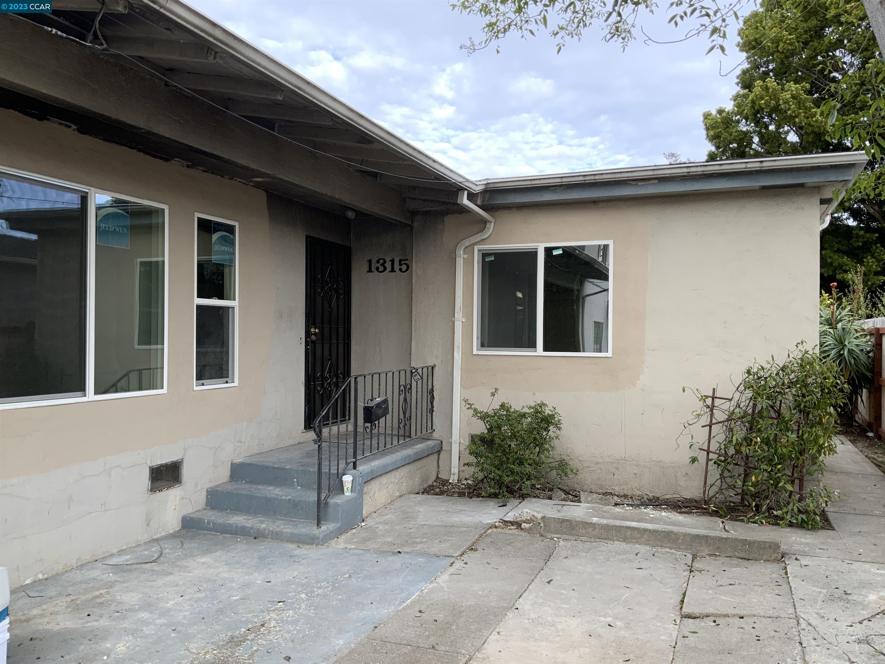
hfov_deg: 61.7
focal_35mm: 29
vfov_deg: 48.2
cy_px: 332
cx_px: 442
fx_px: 741
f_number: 1.8
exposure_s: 1/122
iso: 16
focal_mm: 3
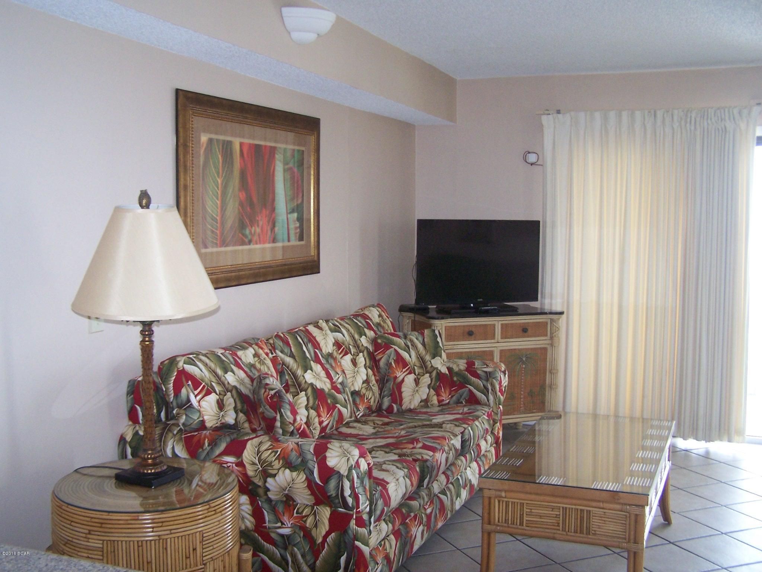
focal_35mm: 38
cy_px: 286
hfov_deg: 49.0
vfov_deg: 37.7
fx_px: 836
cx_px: 381
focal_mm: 6.3
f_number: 2.8
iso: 140
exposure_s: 1/60
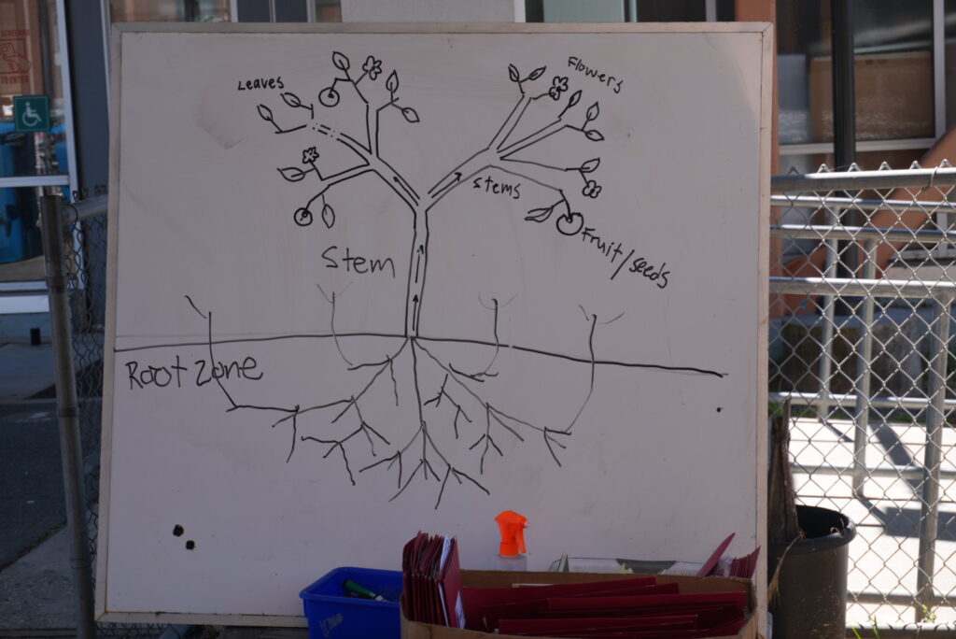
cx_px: 478
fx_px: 1993
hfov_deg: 27.0
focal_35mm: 75
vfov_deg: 18.2
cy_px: 320
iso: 100
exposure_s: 1/160
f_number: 5.6
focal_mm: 50
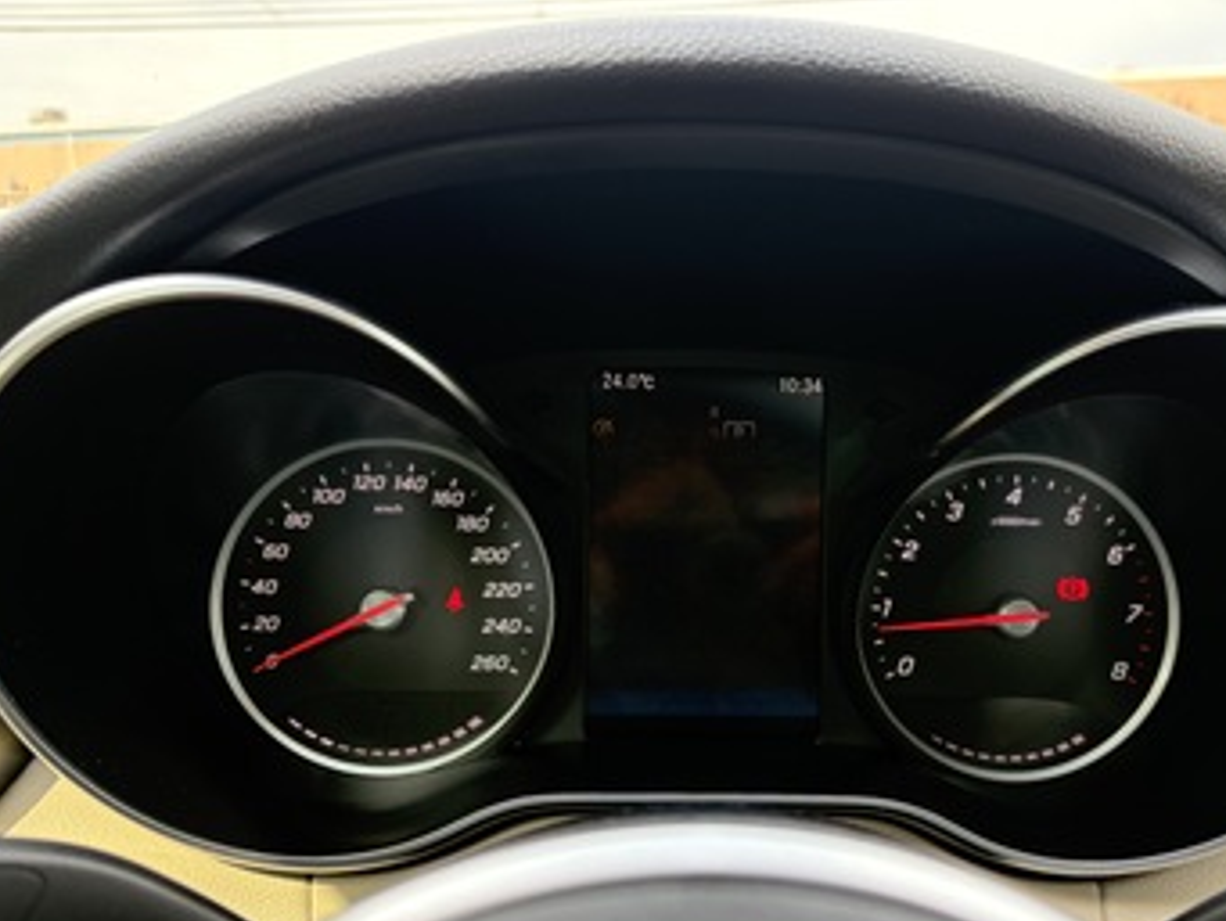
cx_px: 712
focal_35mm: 32
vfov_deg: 43.9
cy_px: 563
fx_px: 1134
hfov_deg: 56.5
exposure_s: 1/211
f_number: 1.6
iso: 125
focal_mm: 5.96
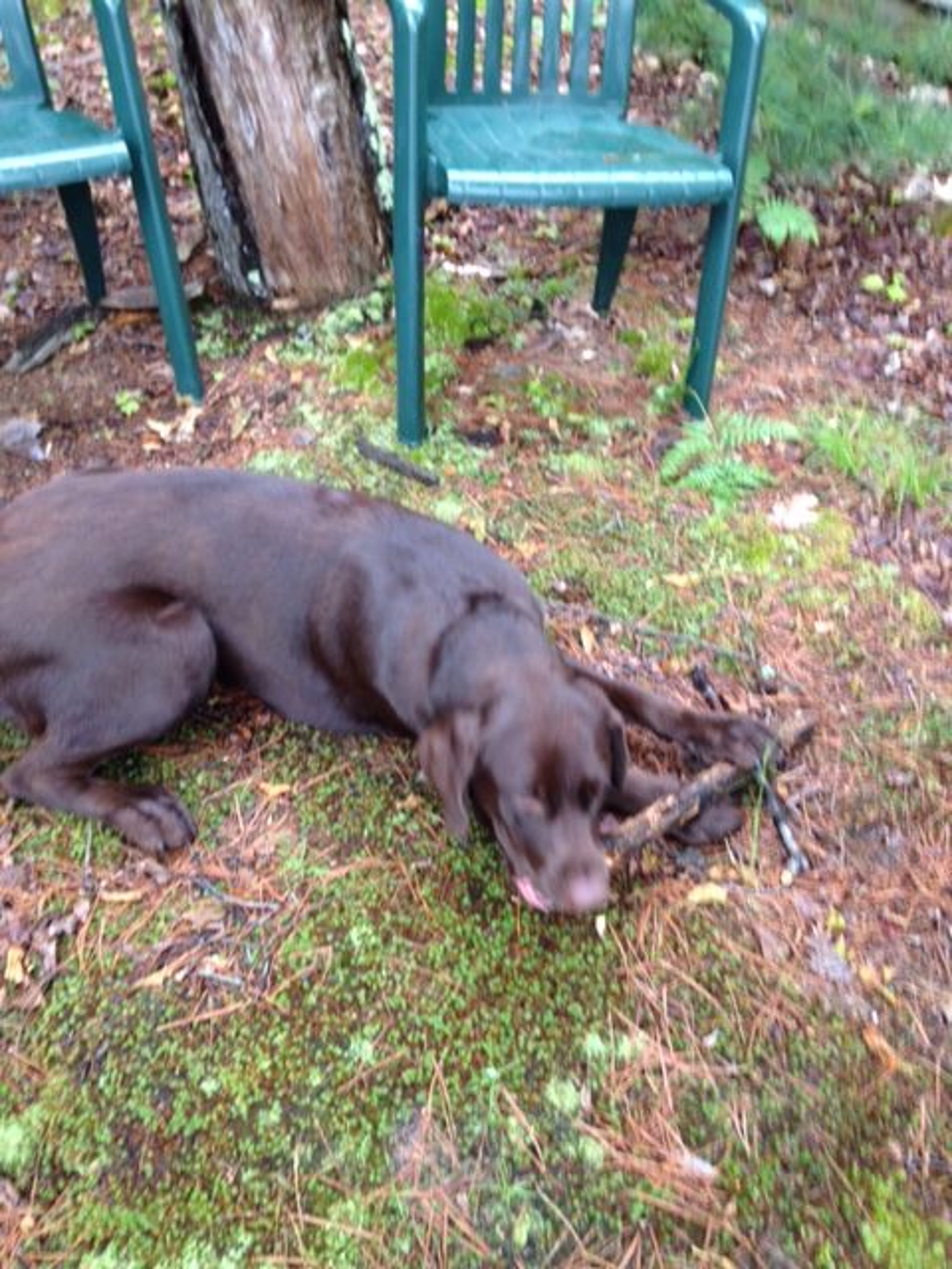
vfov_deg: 55.4
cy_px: 634
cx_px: 476
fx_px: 1210
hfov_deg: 42.9
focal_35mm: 33
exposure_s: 1/24
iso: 50
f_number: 2.4
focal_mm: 4.12
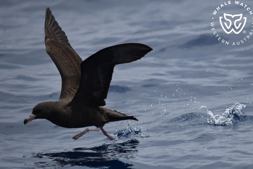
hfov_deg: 3.3
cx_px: 127
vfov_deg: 2.2
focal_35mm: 616
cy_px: 86
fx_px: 4328
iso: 900
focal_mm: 600
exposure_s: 1/8000
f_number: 6.3
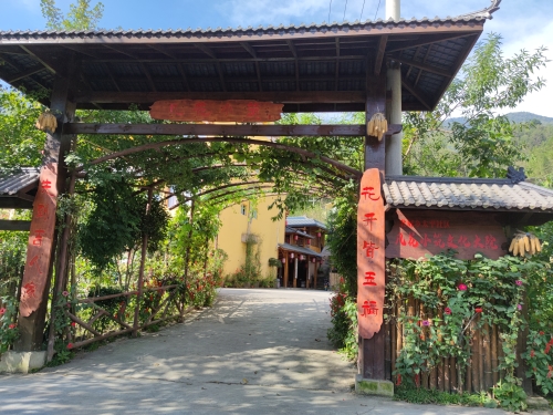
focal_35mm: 24
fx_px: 383
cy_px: 208
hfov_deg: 71.6
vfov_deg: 56.8
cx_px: 276
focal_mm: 6.72
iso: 50
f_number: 1.69
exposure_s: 1/1160
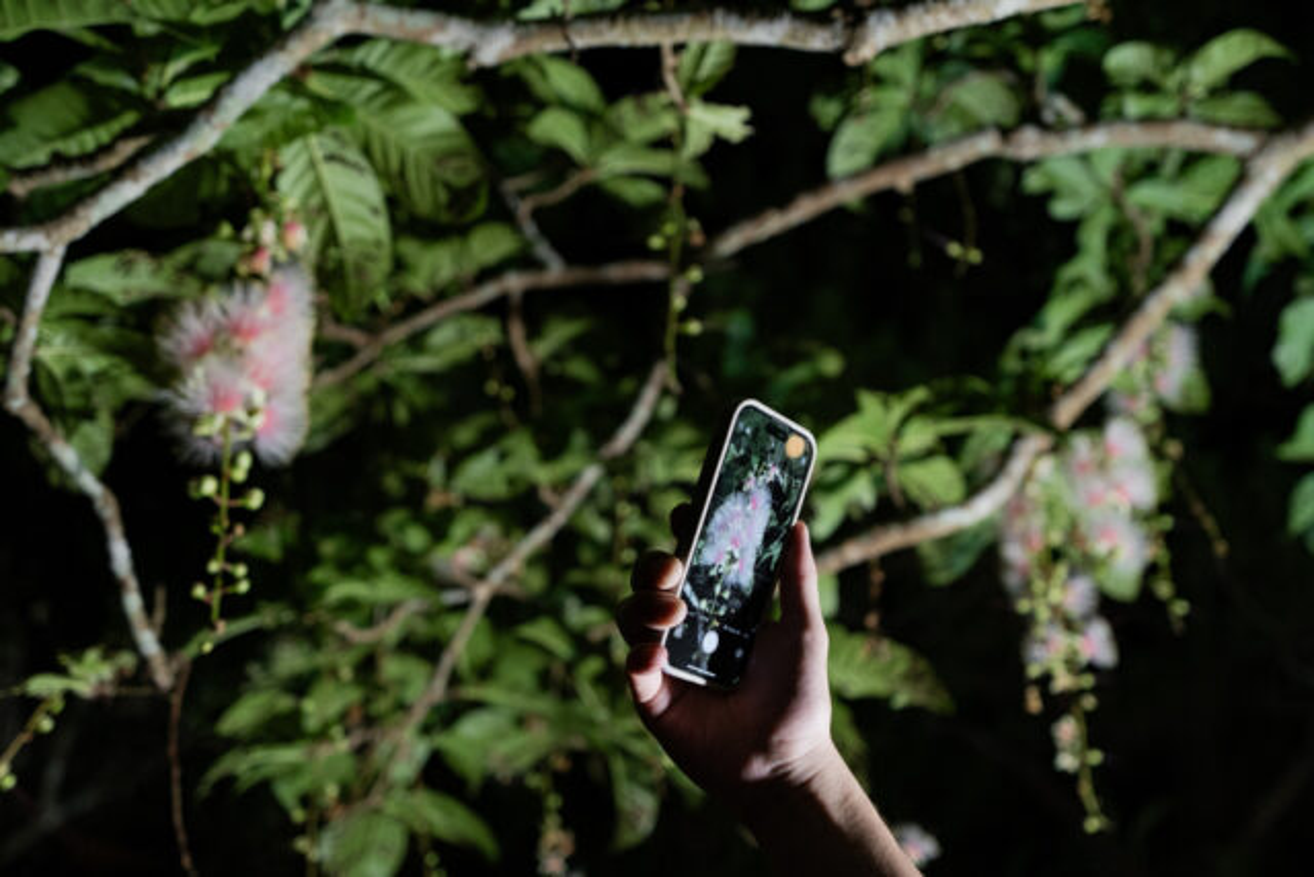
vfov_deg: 33.4
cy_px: 438
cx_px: 657
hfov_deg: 48.4
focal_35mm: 40
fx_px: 1460
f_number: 2.8
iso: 2000
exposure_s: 1/60
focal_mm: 40
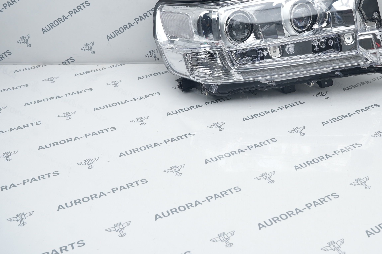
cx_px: 282
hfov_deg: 40.1
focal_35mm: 48
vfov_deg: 27.6
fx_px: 509
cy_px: 55
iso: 500
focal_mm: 28
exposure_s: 1/160
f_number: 6.3
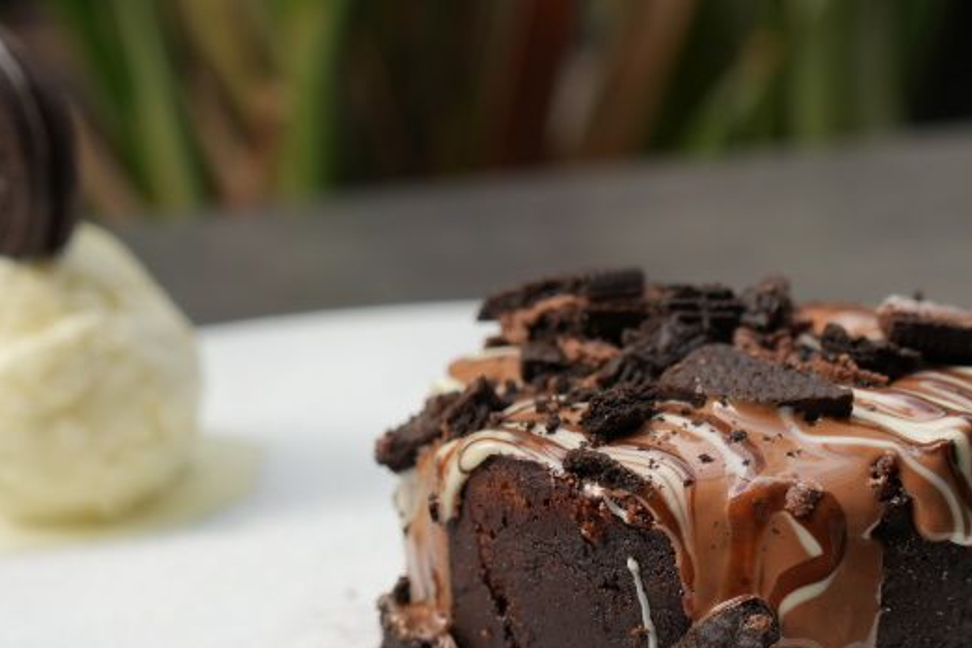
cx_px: 436
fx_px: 1863
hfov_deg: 29.2
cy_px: 577
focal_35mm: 69
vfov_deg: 19.4
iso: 100
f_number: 4.5
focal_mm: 29
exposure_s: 1/80
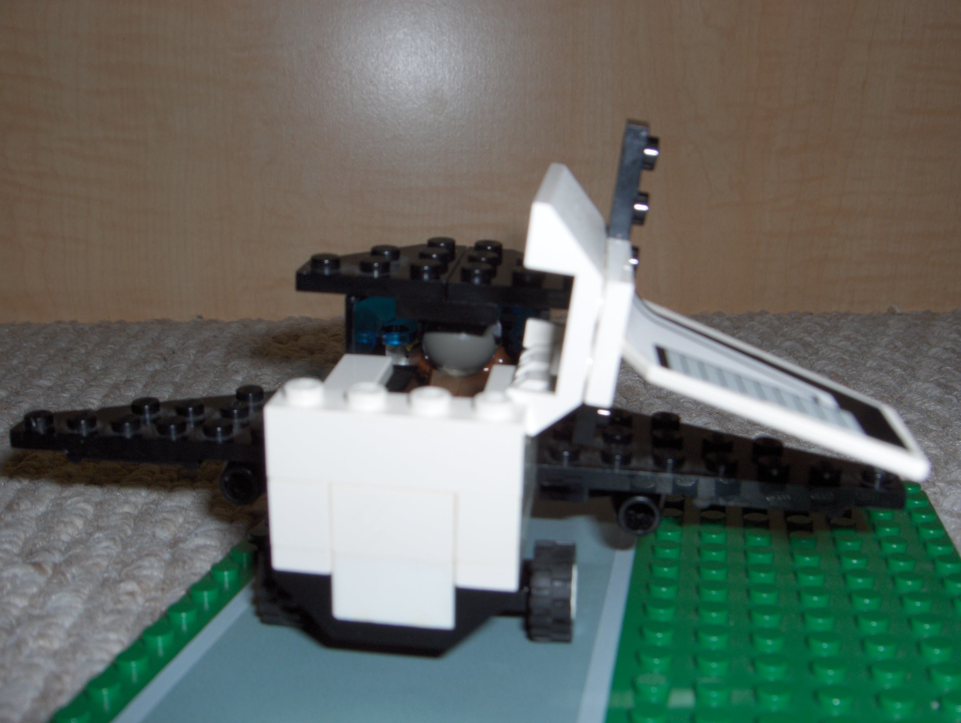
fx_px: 1084
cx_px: 480
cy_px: 362
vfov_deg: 36.9
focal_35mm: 39
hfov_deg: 47.8
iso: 100
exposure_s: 1/60
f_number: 4.8
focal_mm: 8
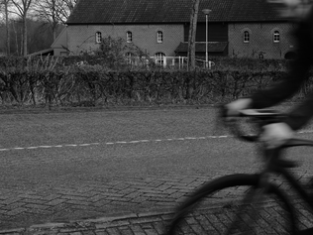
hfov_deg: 27.5
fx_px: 633
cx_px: 220
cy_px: 117
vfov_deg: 21.0
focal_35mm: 70
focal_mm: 50
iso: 125
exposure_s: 1/60
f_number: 11
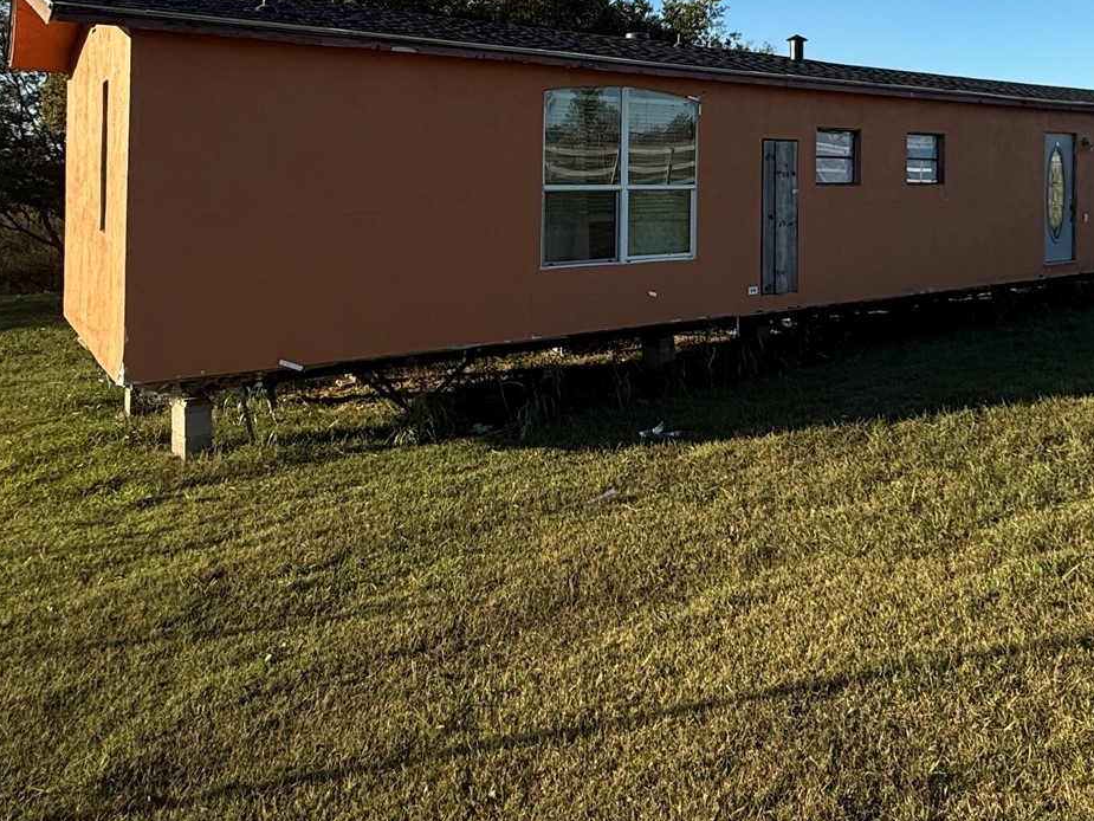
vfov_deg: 43.3
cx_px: 807
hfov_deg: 55.8
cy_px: 161
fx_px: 980
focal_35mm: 31
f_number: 2.2
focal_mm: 2.22
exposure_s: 1/1211
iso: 50
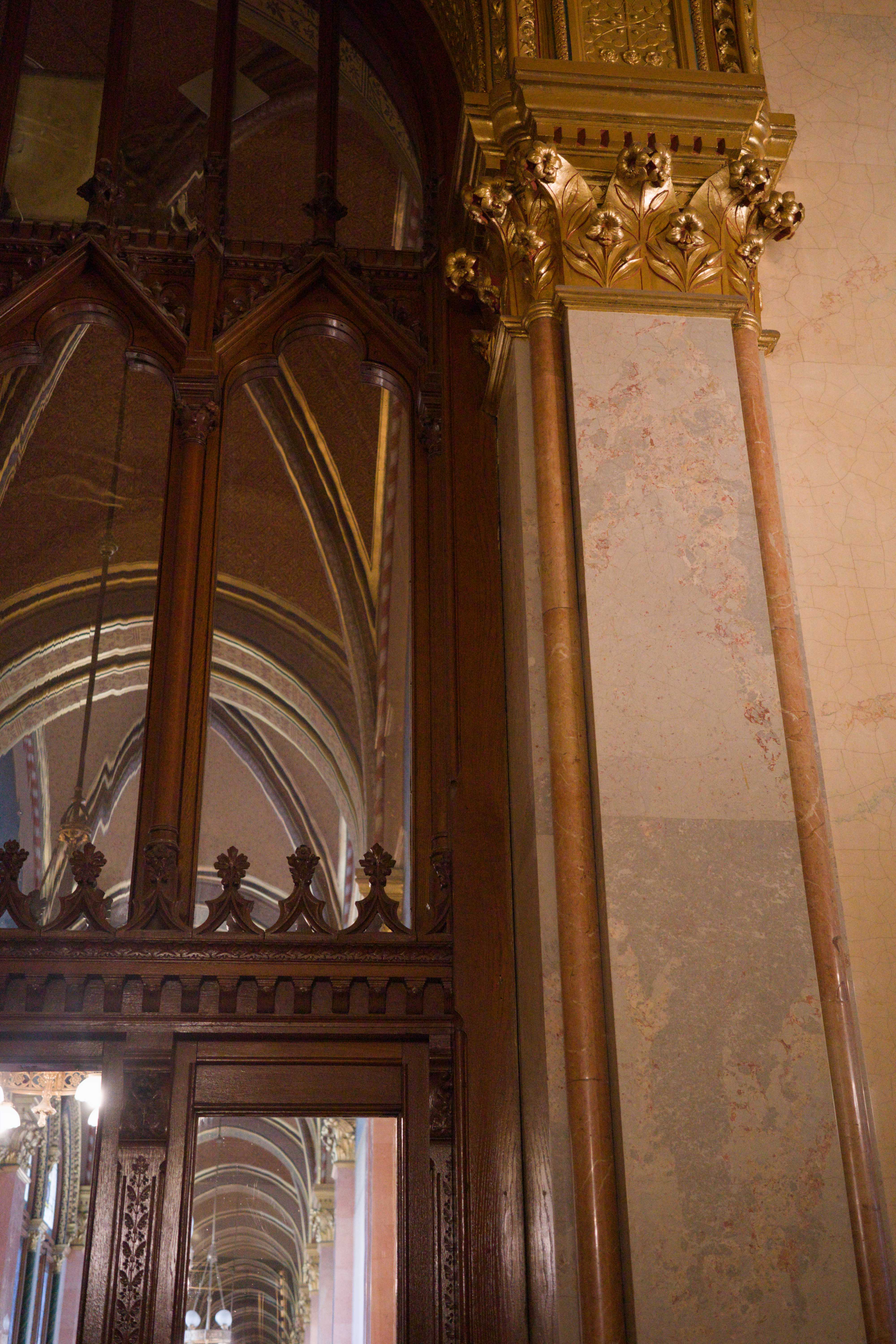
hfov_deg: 33.4
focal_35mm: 40
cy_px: 672
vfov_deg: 48.5
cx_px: 448
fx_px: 1493
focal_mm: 26
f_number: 2.8
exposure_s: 1/125
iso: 6400
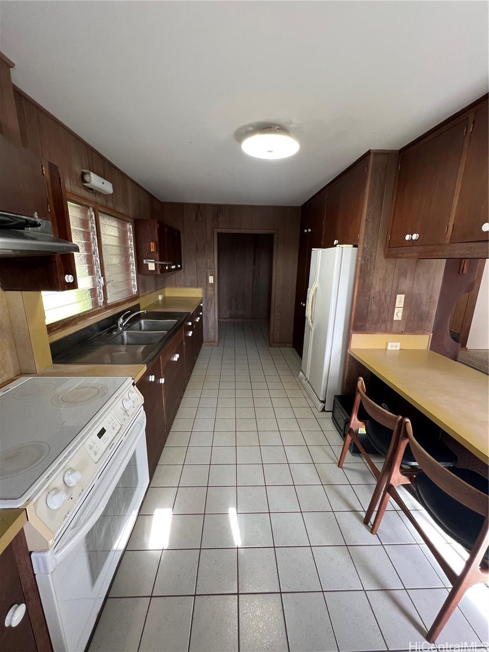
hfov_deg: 89.9
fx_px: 245
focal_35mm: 13
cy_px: 326
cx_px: 244
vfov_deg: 106.2
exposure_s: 1/60
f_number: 1.8
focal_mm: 1.57
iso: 160
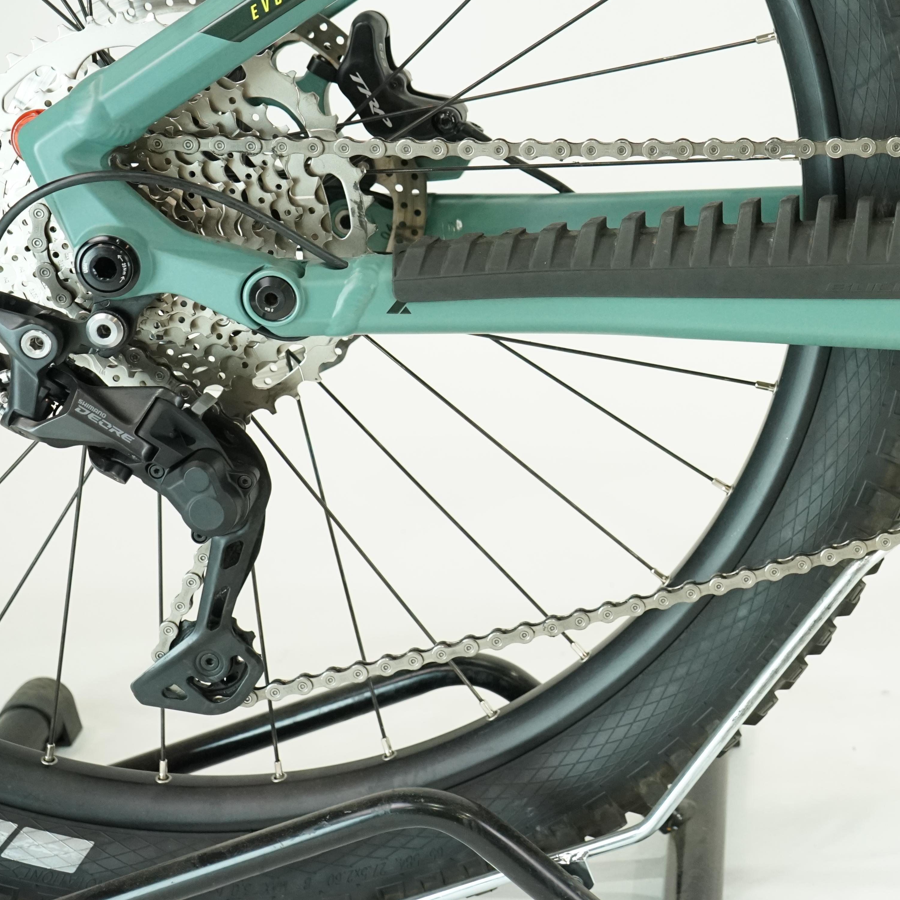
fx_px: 1706
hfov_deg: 28.4
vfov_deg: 29.3
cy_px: 299
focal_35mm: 58
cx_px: 806
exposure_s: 1/200
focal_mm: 34
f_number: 6.3
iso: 2500
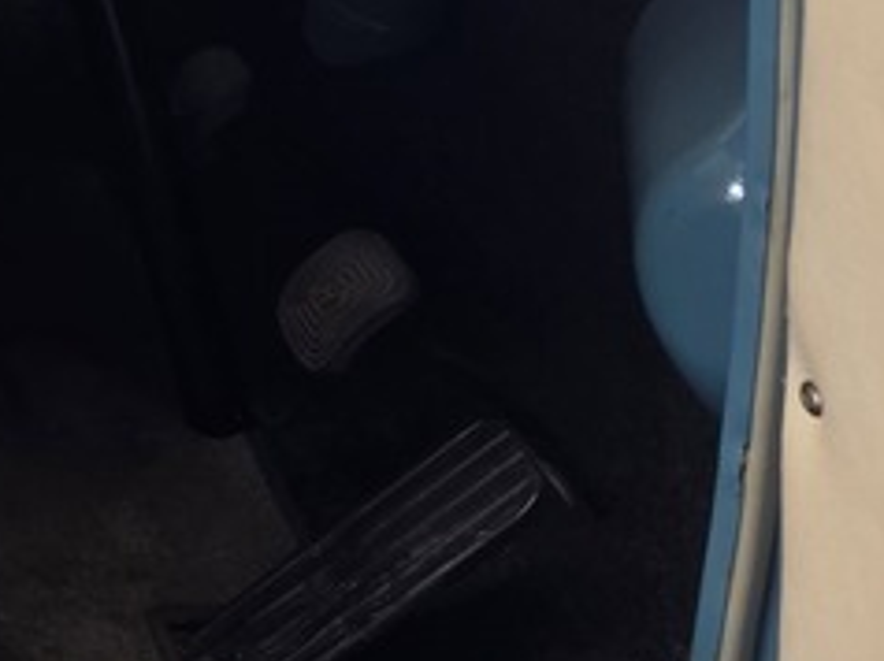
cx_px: -709
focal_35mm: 99
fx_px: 2526
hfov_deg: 16.6
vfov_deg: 13.0
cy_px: -657
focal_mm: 6.25
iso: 125
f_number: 1.7
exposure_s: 1/180
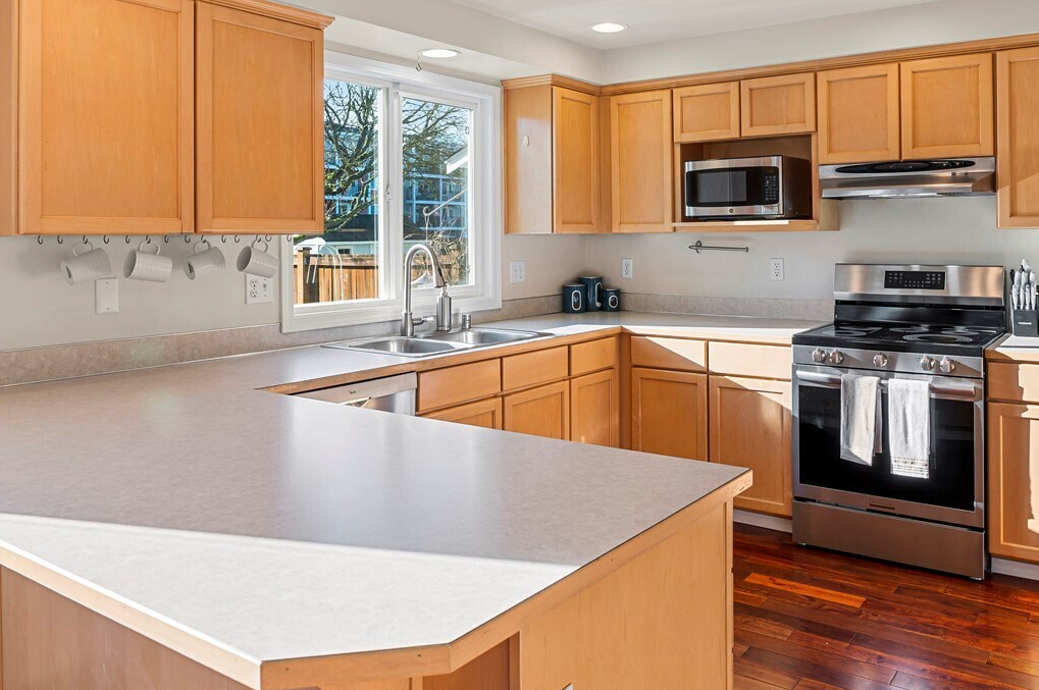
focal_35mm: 30
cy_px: 230
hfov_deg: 61.6
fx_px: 865
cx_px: 612
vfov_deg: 42.9
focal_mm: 18
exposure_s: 1/13
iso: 200
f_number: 8
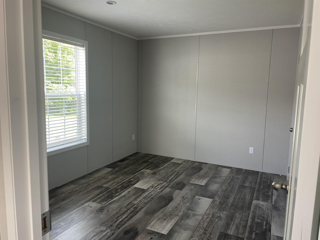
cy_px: 120
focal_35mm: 26
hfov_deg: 67.3
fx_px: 240
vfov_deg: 53.1
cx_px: 160
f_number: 1.6
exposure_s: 1/89
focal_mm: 4.2
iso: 125
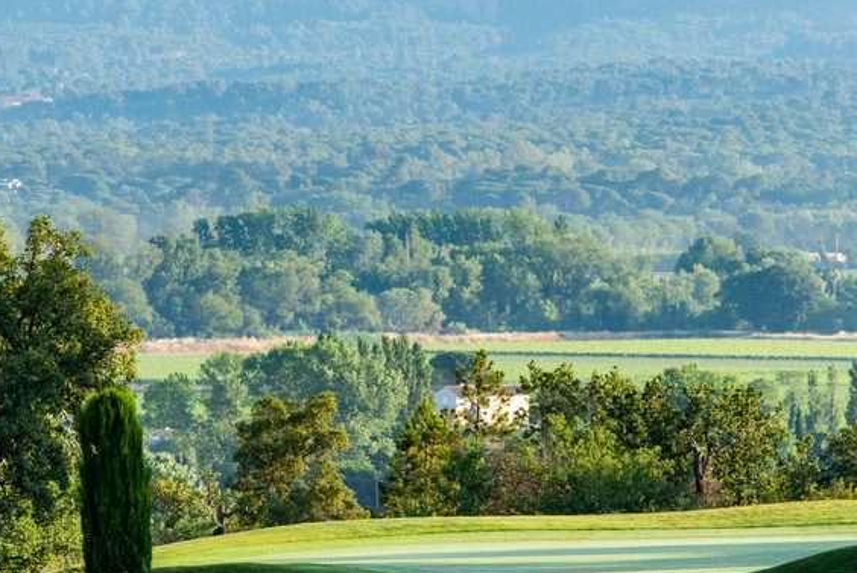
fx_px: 12245
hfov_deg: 4.0
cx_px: 646
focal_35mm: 514
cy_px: 220
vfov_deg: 2.7
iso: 400
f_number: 9
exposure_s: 1/250
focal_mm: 200
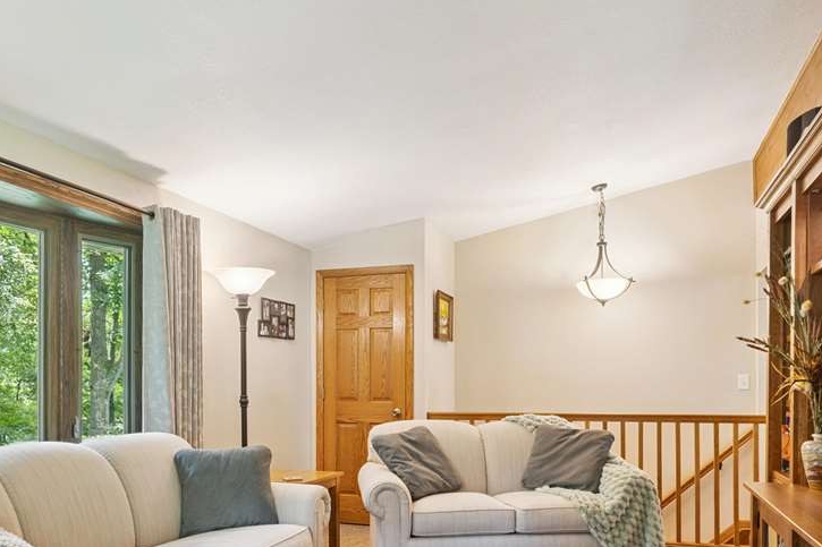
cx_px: 379
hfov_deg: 61.9
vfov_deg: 42.6
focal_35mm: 30
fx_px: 685
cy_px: 391
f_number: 9
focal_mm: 17
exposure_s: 1/5
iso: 400
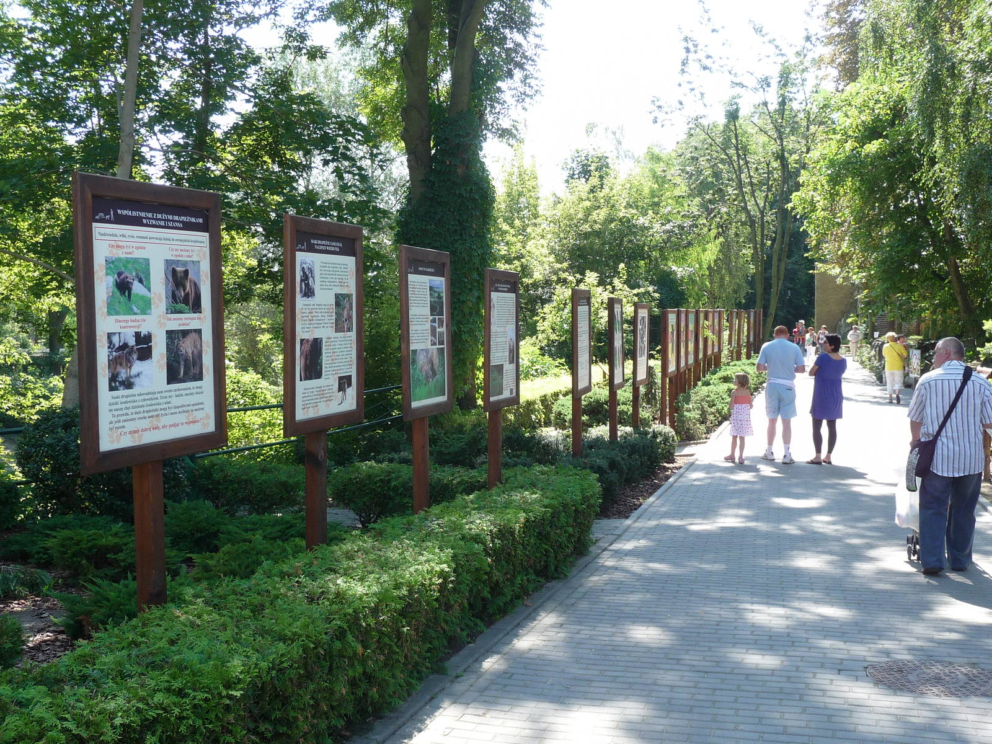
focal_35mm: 40
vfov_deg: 36.0
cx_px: 496
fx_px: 1146
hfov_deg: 46.8
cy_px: 372
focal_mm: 6
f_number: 3.7
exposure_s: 1/125
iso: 100
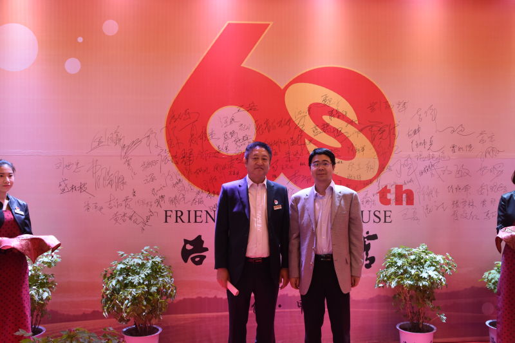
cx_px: 258
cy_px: 172
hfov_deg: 57.2
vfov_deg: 40.0
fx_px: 472
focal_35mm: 33
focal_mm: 22
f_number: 5
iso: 1000
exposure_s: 1/100
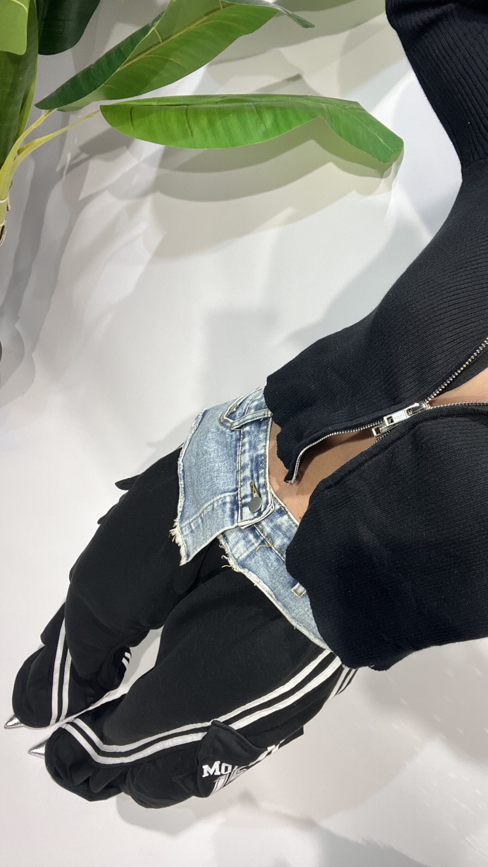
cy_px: 423
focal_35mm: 26
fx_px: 598
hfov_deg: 44.2
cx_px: 290
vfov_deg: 71.9
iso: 40
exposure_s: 1/100
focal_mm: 2.71
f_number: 2.2
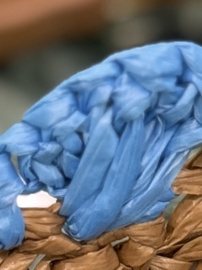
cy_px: 431
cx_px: 237
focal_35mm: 242
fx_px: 1883
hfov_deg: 6.1
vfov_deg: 8.0
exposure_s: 1/60
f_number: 1.78
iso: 125
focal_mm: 6.76
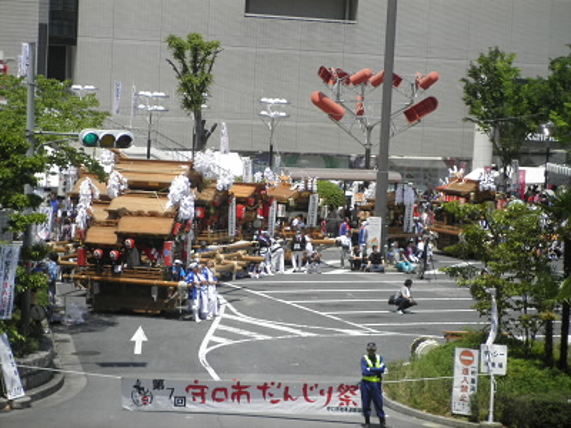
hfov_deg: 18.2
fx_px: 1781
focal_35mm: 108
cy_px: 214
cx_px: 286
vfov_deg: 13.7
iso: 64
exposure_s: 1/250
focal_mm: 19.6
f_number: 5.9
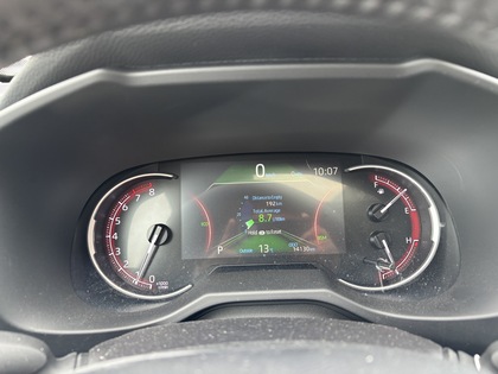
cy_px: 187
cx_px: 249
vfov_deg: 53.1
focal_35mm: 26
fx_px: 374
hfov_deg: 67.3
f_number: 1.6
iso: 125
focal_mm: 5.96
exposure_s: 1/63
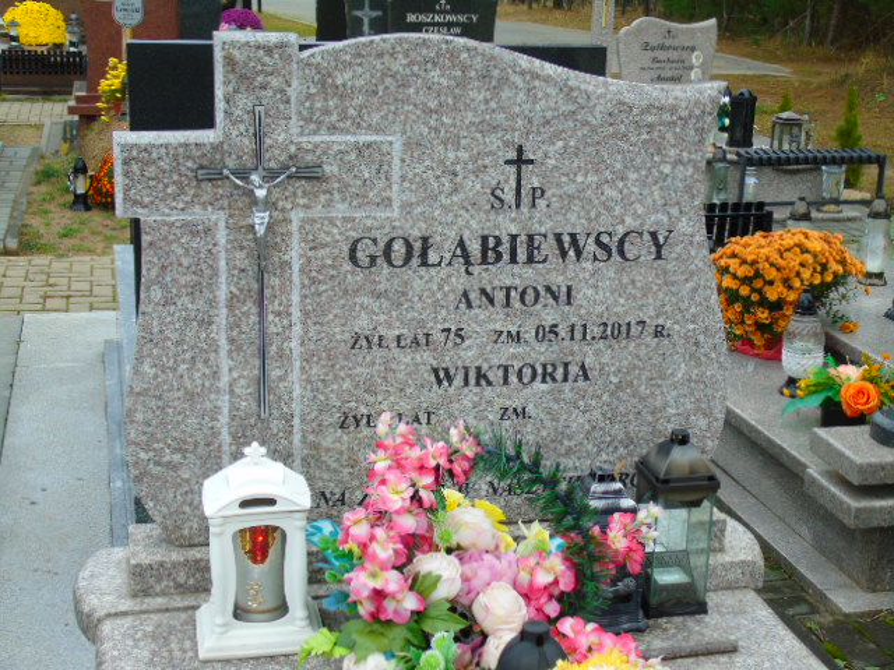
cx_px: 447
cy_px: 335
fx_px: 1395
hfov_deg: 35.5
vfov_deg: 27.0
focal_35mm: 54
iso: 80
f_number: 4.3
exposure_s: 1/40
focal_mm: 9.6
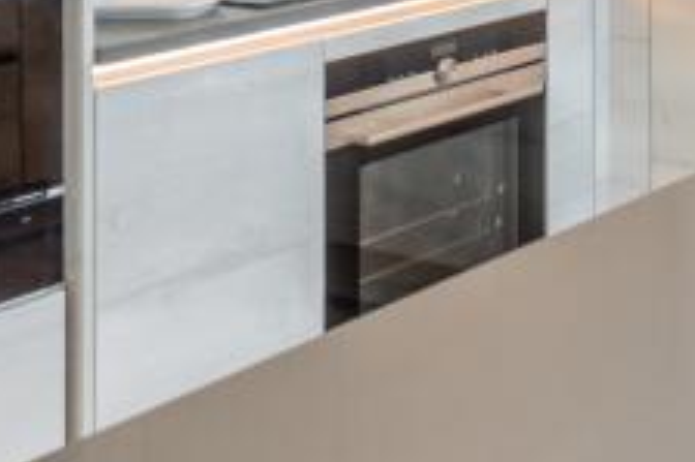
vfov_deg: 15.3
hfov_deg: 21.7
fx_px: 1678
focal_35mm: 87
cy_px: -56
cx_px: 825
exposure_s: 1/6
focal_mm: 19
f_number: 8
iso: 100
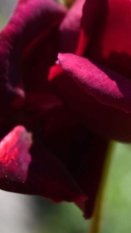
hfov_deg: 6.4
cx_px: 121
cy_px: 77
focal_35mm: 189
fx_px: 1168
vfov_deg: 11.4
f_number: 6.3
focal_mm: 50
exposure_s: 1/200
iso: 250
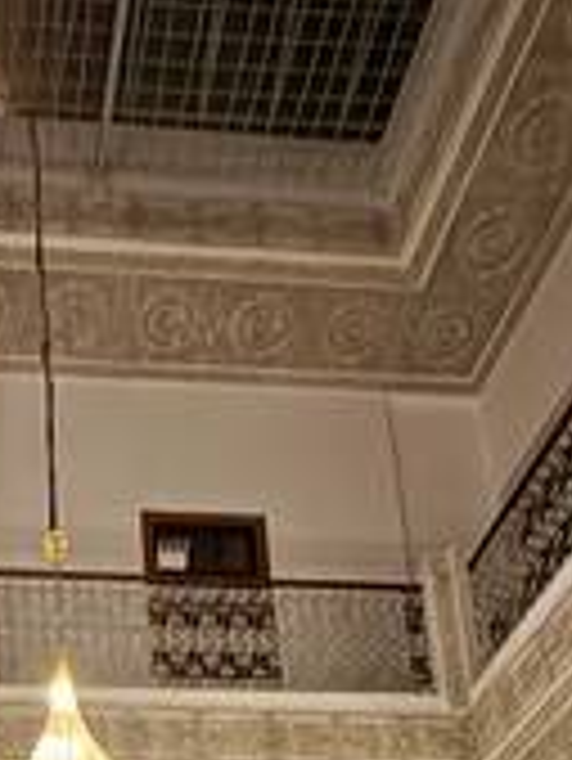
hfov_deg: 26.2
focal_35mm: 53
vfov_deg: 26.4
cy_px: 1138
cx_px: 5
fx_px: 1166
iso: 1600
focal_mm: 2.22
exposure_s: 1/13
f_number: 2.2
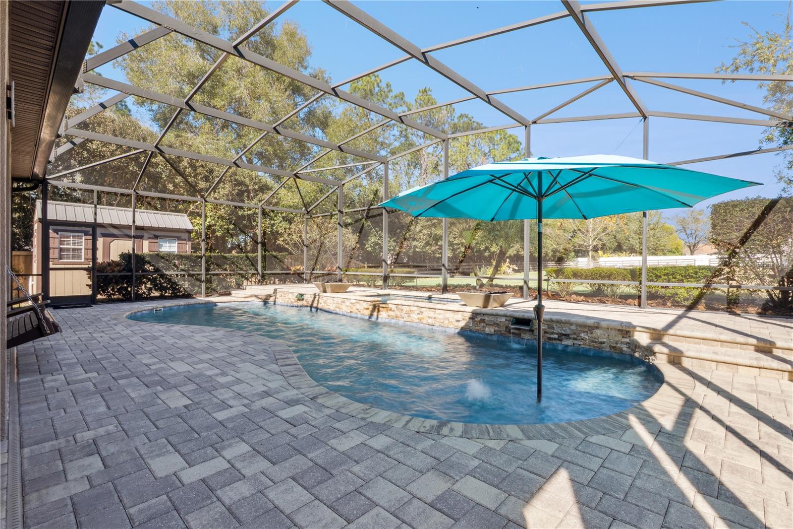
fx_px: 352
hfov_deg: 96.7
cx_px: 396
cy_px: 264
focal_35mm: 16
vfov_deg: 73.7
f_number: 18
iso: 100
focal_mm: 16
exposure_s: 1/20
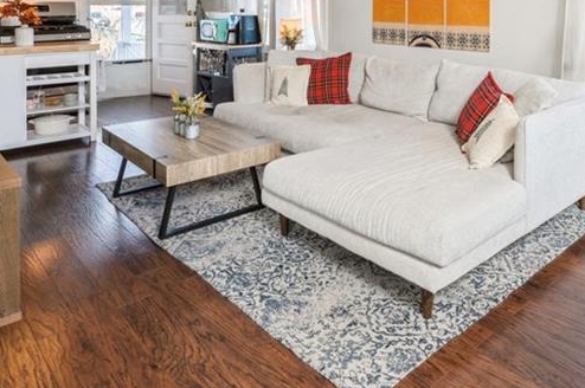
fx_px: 471
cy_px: 35
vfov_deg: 41.2
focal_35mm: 29
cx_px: 441
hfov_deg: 60.2
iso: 200
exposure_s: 1/25
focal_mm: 14
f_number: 11
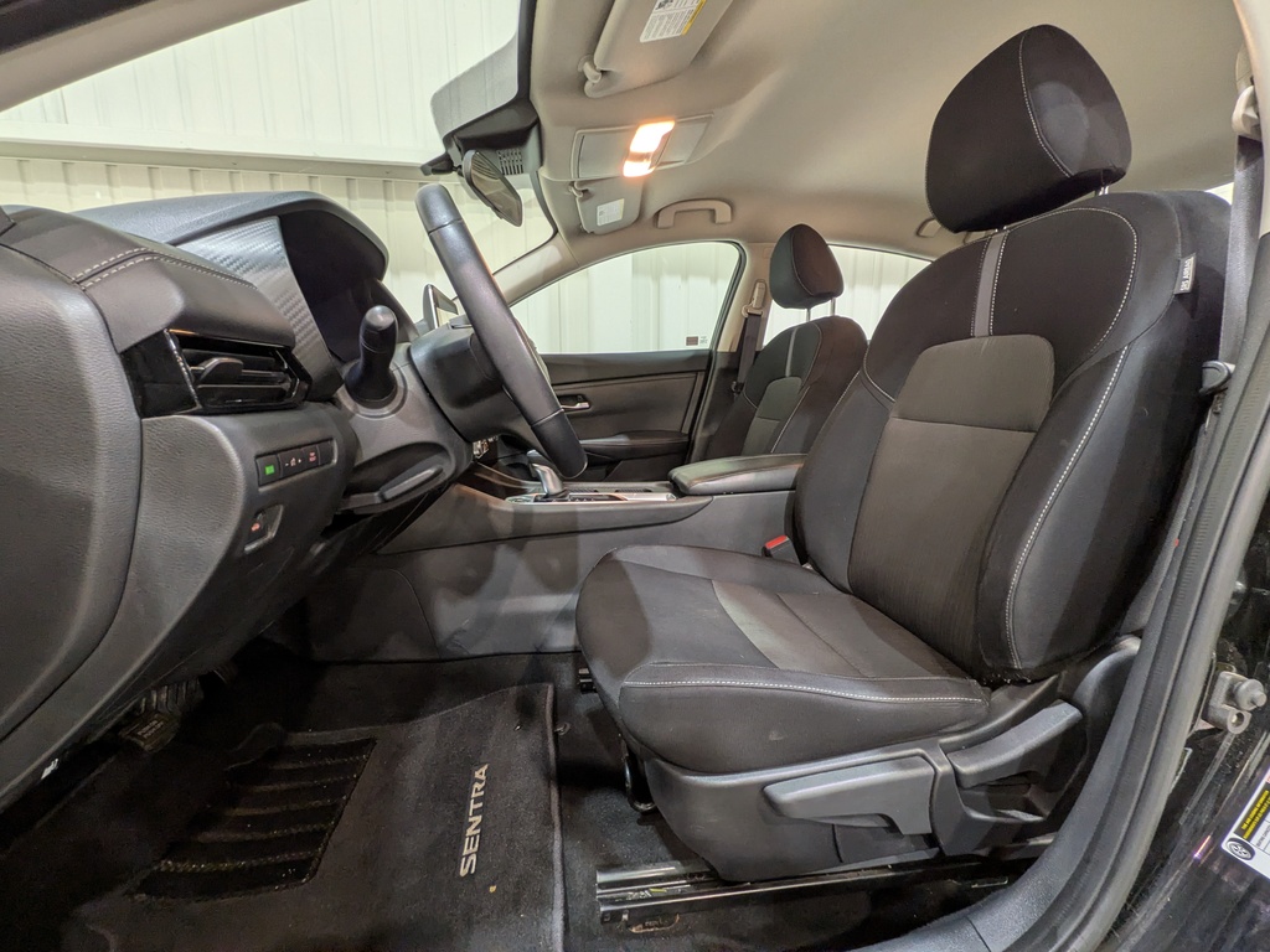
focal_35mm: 14
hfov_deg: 102.1
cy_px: 476
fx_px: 514
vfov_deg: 85.7
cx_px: 635
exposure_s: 1/40
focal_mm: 1.83
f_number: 2.2
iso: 110
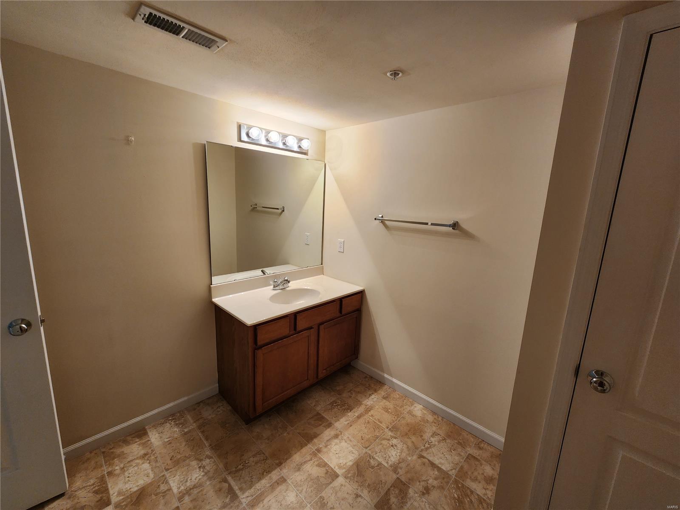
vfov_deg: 89.9
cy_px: 255
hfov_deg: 106.2
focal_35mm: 13
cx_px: 340
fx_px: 255
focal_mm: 2.2
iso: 125
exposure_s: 1/60
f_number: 2.2
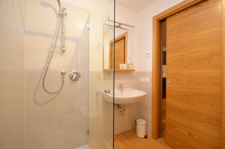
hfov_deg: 100.5
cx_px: 112
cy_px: 74
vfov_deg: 77.1
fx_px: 94
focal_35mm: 15
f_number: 4
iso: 900
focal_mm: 10
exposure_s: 1/60
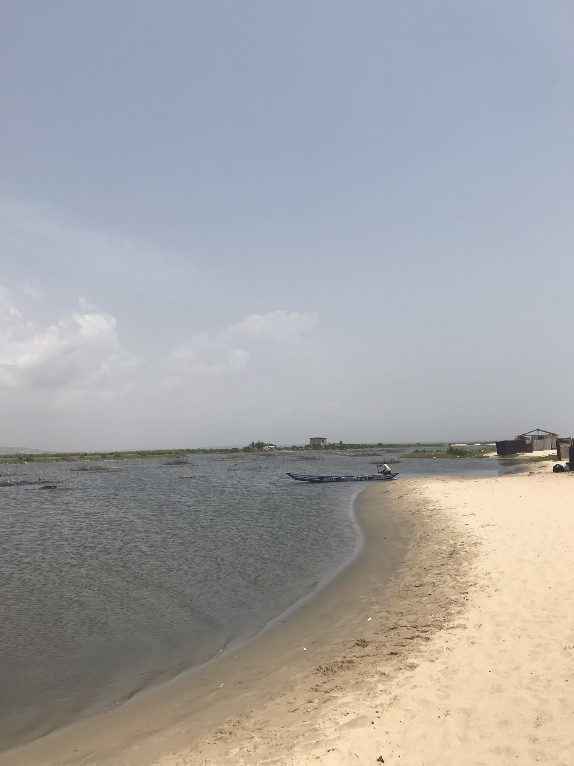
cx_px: 294
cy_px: 370
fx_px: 641
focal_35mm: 29
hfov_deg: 48.2
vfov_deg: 61.6
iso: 25
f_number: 1.8
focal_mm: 3.99
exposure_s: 1/5319
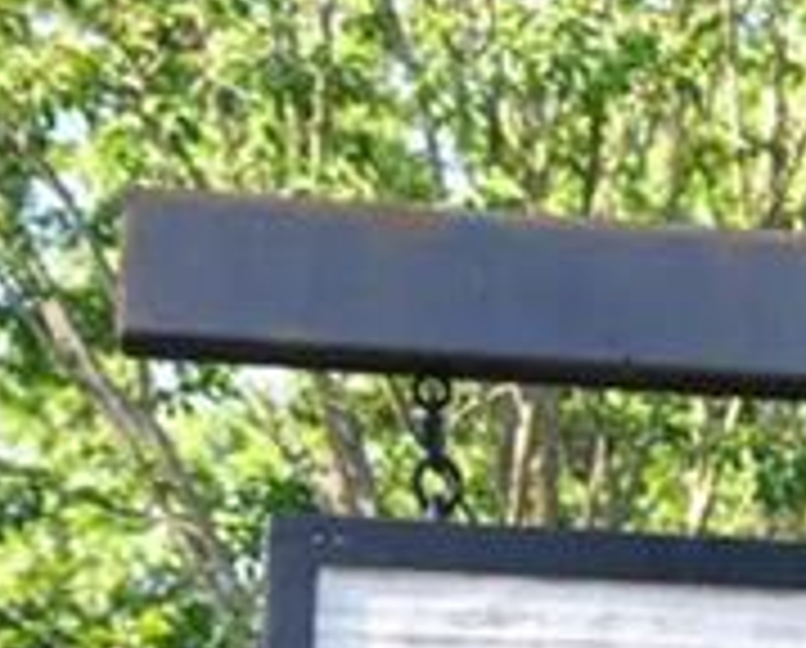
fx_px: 6710
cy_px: 1037
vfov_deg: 5.5
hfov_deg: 6.6
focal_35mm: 281
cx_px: 1711
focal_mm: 35
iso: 200
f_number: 5.6
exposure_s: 1/125
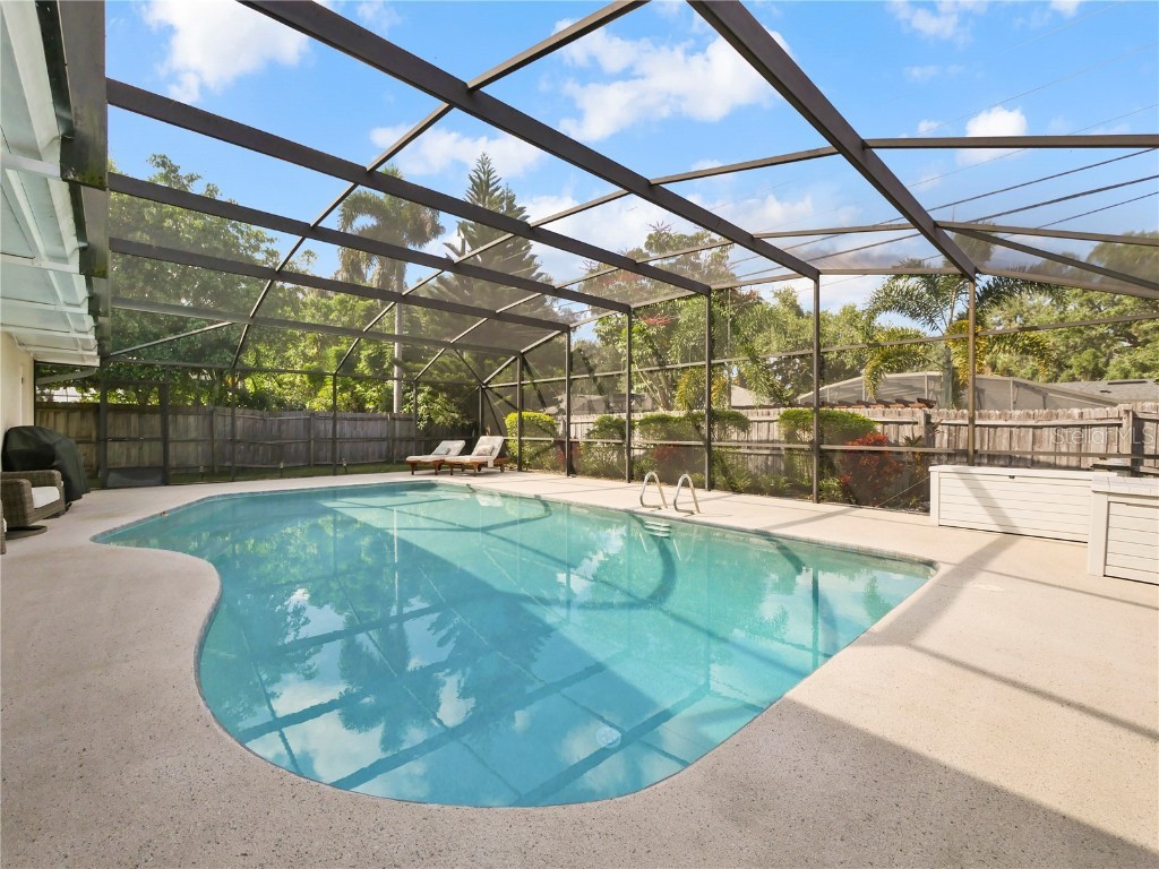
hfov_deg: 102.1
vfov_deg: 85.7
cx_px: 580
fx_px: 469
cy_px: 434
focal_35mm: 14
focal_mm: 7
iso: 200
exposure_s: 1/320
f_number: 6.3
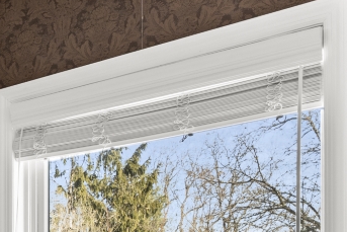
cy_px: 384
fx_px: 810
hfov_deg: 19.8
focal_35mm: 84
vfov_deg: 14.7
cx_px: -222
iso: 320
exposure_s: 1/8
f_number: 8
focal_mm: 16
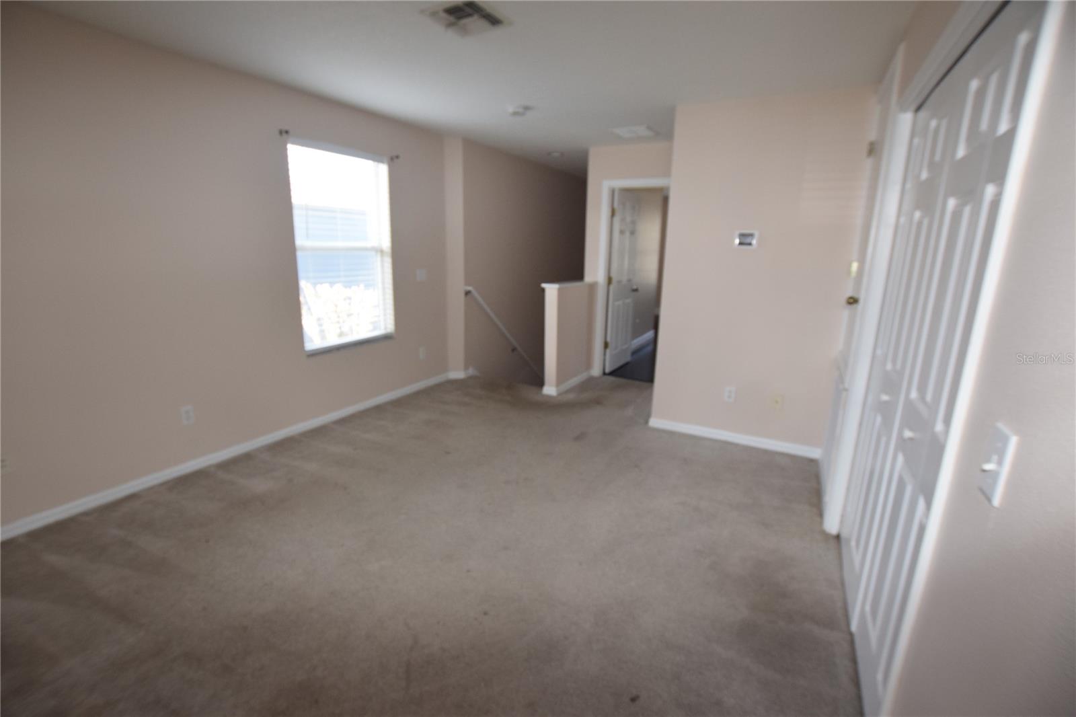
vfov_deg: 77.3
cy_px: 358
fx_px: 448
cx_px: 538
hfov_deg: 100.4
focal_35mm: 15
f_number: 5.6
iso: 720
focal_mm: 10
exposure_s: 1/125
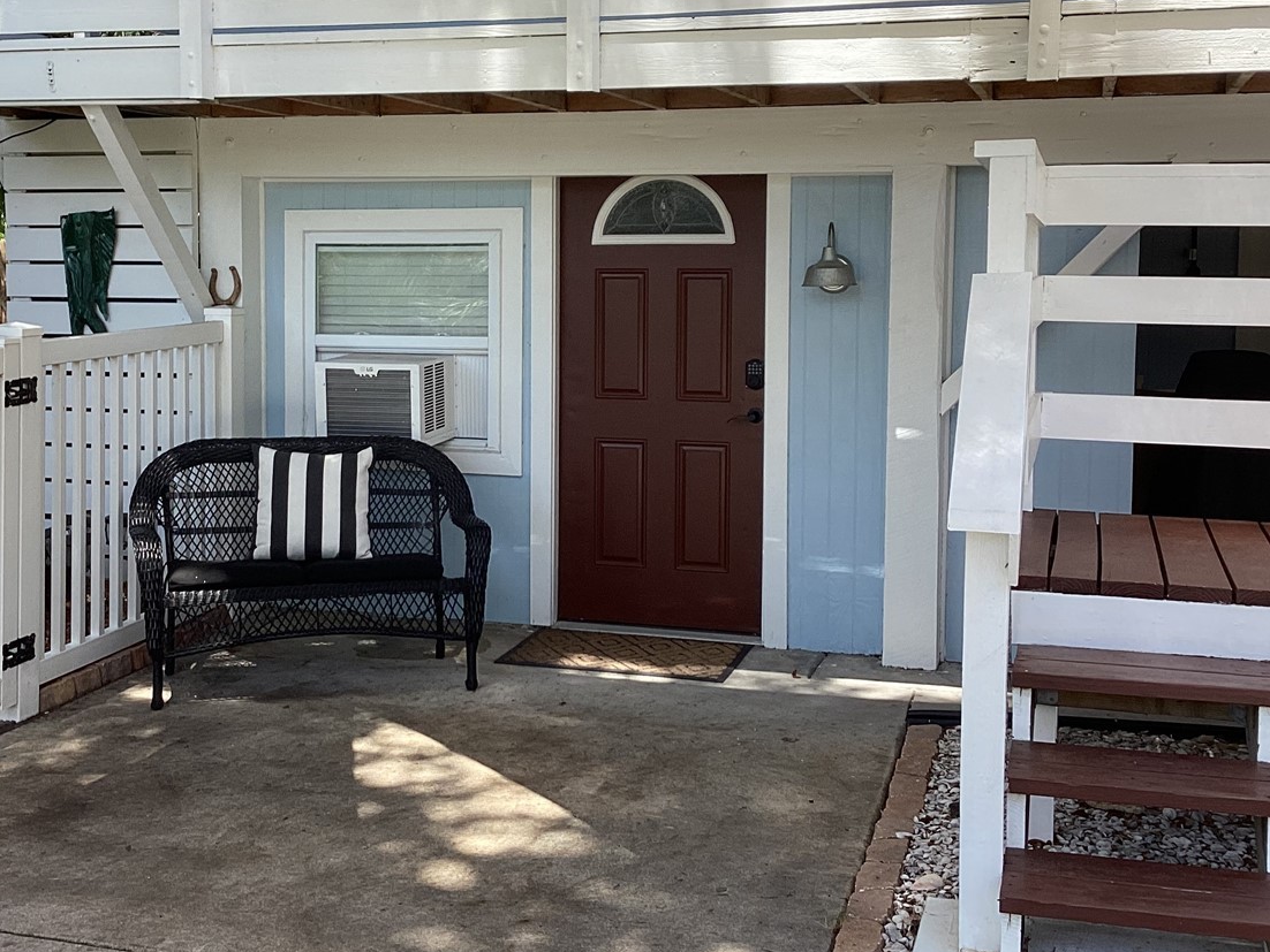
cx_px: 515
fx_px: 1651
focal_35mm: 45
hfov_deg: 41.9
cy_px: 375
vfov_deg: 32.1
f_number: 2.4
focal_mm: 3.3
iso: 25
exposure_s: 1/321
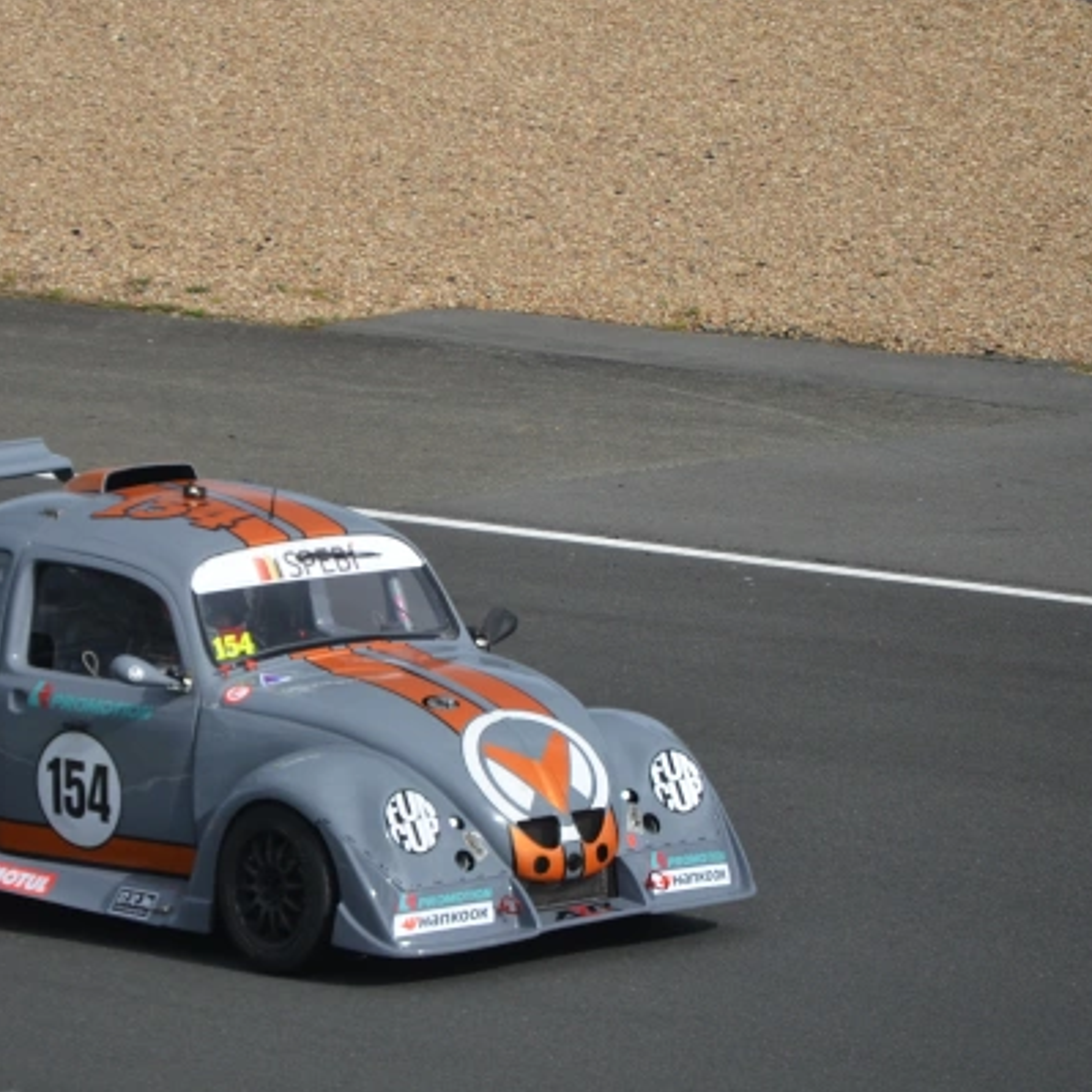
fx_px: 16840
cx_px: 367
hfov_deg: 3.7
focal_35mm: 472
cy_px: 635
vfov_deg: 3.7
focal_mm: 185
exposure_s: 1/4000
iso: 400
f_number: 5.6
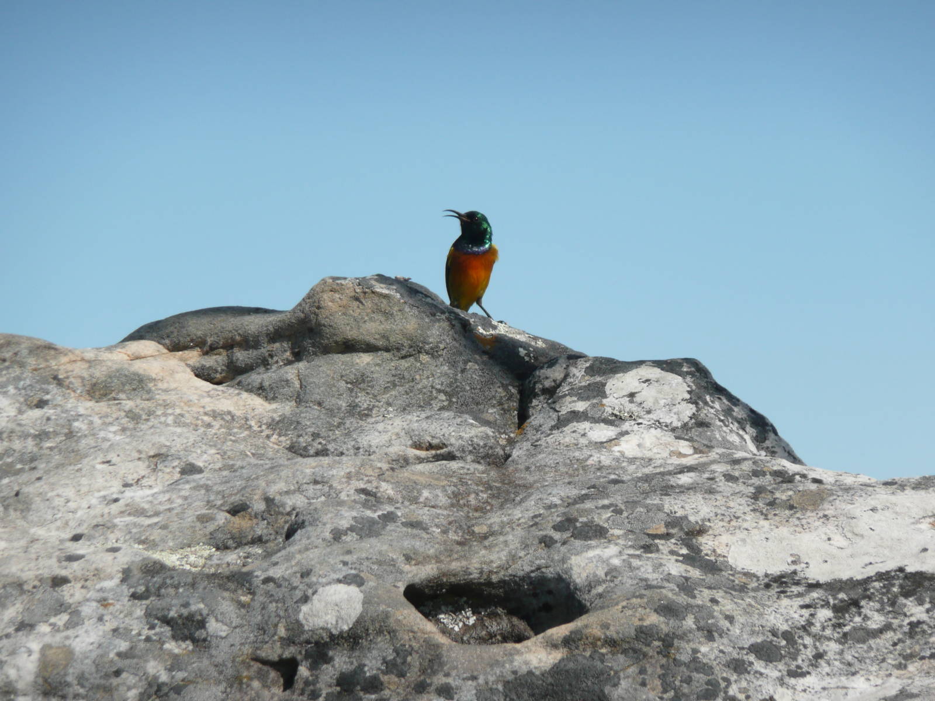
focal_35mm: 280
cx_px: 468
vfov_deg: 5.3
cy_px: 350
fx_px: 7563
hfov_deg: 7.1
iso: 100
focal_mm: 46
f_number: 4.9
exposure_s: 1/800
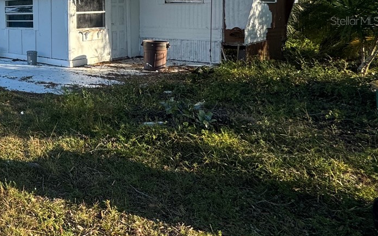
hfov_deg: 42.4
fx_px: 350
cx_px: -51
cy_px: 21
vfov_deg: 35.0
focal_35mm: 34
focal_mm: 2.22
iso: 40
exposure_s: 1/804
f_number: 2.2
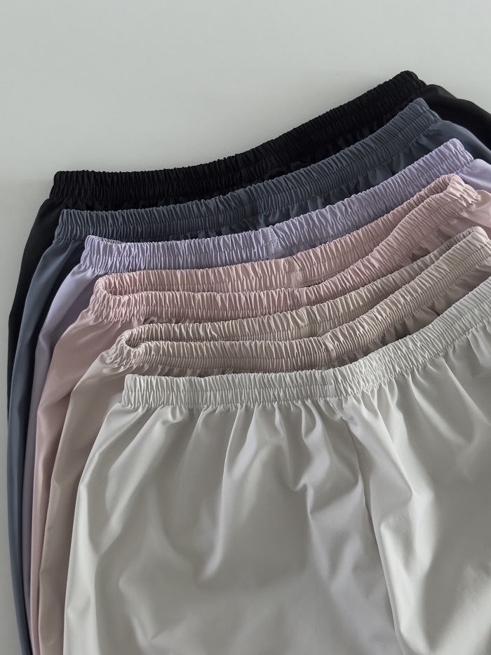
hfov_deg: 30.3
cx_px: 246
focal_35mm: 48
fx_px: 908
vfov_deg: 39.7
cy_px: 328
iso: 320
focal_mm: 6.86
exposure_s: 1/40
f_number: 1.78
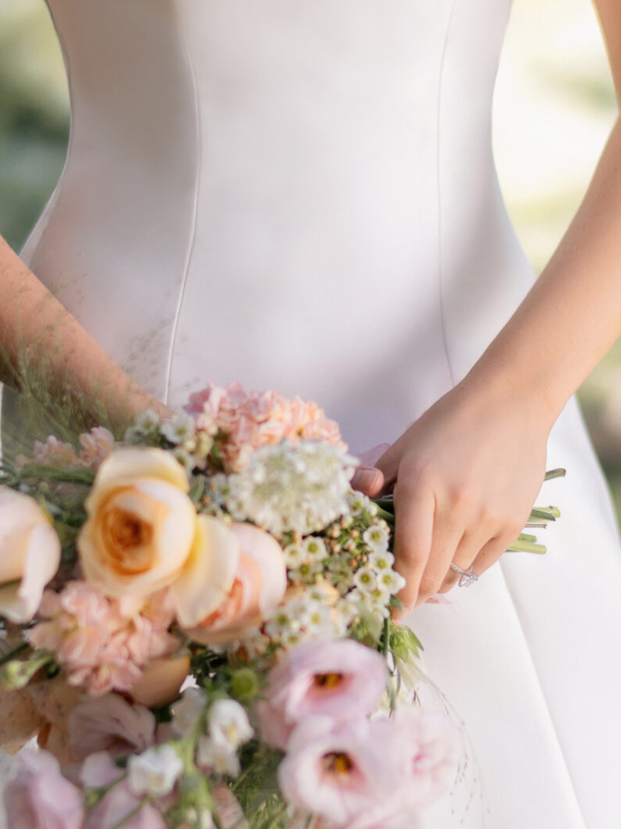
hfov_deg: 11.0
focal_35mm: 135
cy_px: 440
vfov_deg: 14.6
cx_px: 348
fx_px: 3230
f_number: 1.8
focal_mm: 58
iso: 64
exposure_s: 1/500
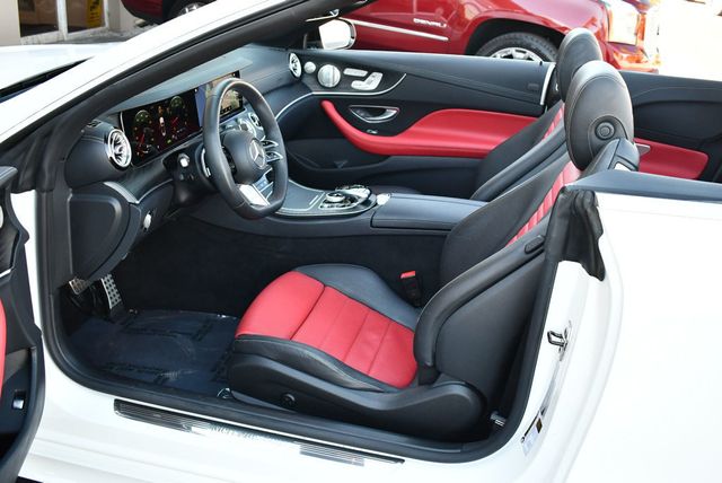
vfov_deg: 36.9
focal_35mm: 36
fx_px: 723
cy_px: 242
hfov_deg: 53.1
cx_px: 361
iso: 720
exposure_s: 1/250
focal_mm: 18
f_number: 3.5
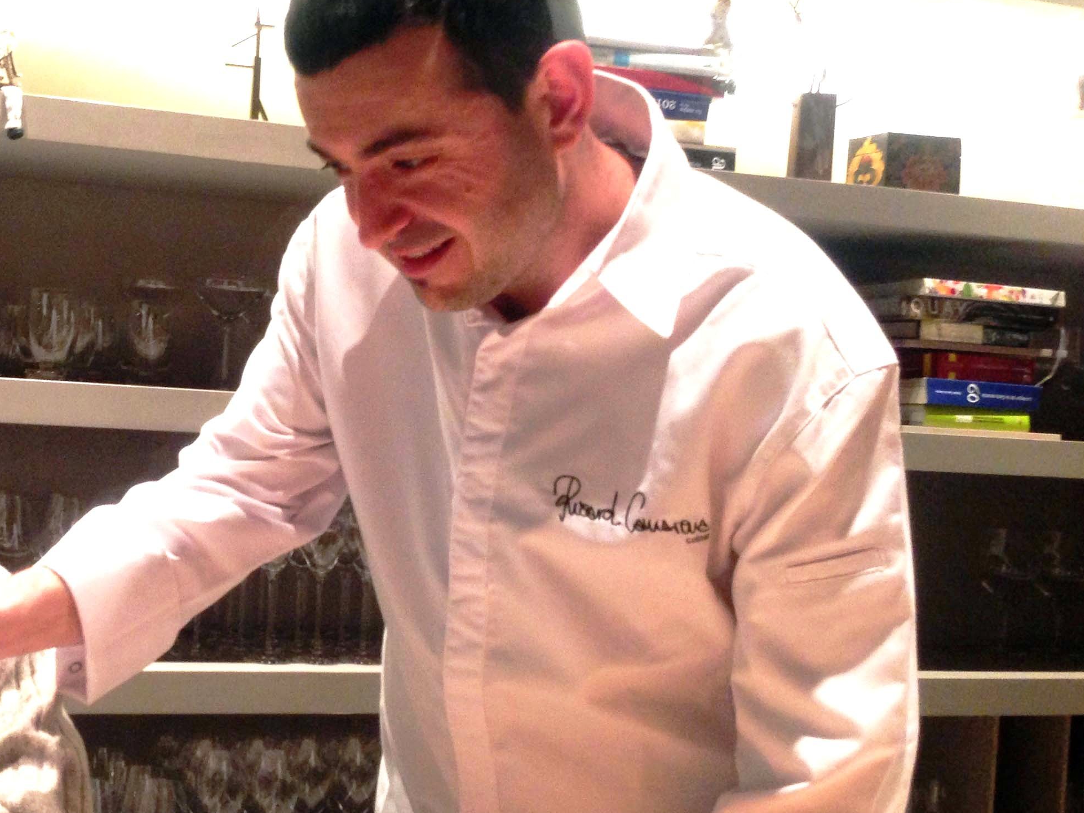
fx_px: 1723
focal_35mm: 55
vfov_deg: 26.6
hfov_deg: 33.7
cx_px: 184
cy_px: 432
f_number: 2.4
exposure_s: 1/20
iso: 160
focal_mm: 4.13
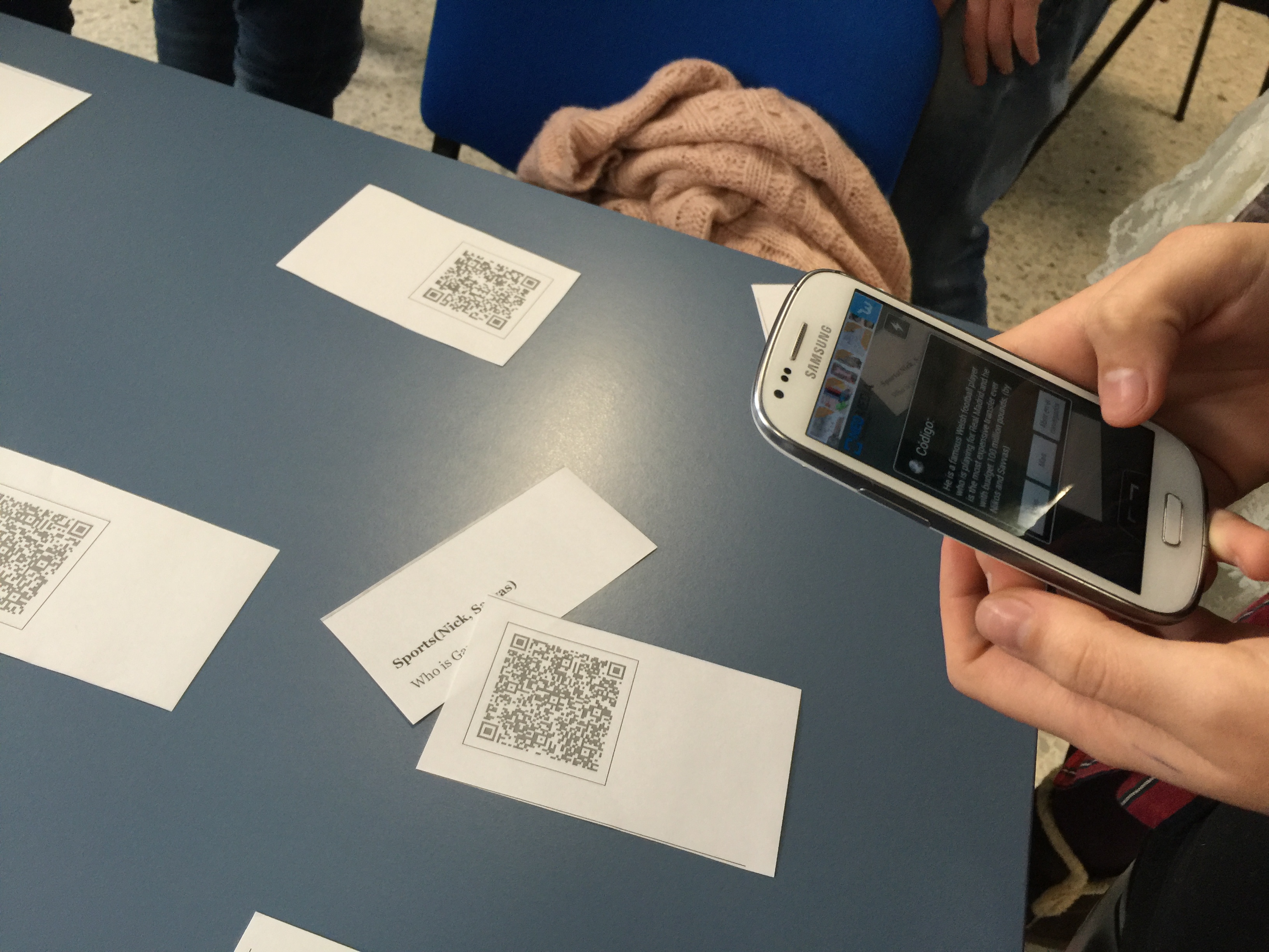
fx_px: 1063
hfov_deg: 61.7
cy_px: 476
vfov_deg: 48.2
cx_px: 634
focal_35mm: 29
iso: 64
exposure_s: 1/33
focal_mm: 4.15
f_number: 2.2
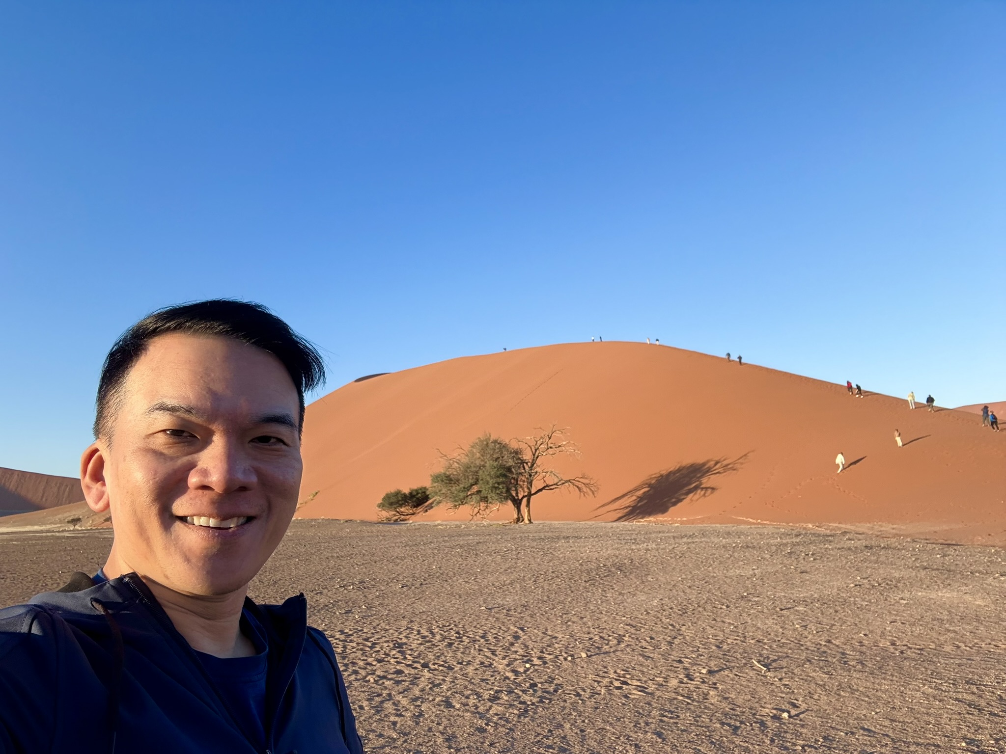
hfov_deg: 73.9
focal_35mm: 23
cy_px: 377
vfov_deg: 58.9
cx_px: 503
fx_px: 668
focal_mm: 2.69
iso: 25
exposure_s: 1/491
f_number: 1.9
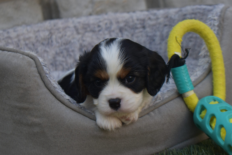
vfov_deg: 16.6
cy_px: 78
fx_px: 532
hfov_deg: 24.6
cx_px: 116
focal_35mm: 82
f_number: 5.6
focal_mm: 55
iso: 200
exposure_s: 1/160
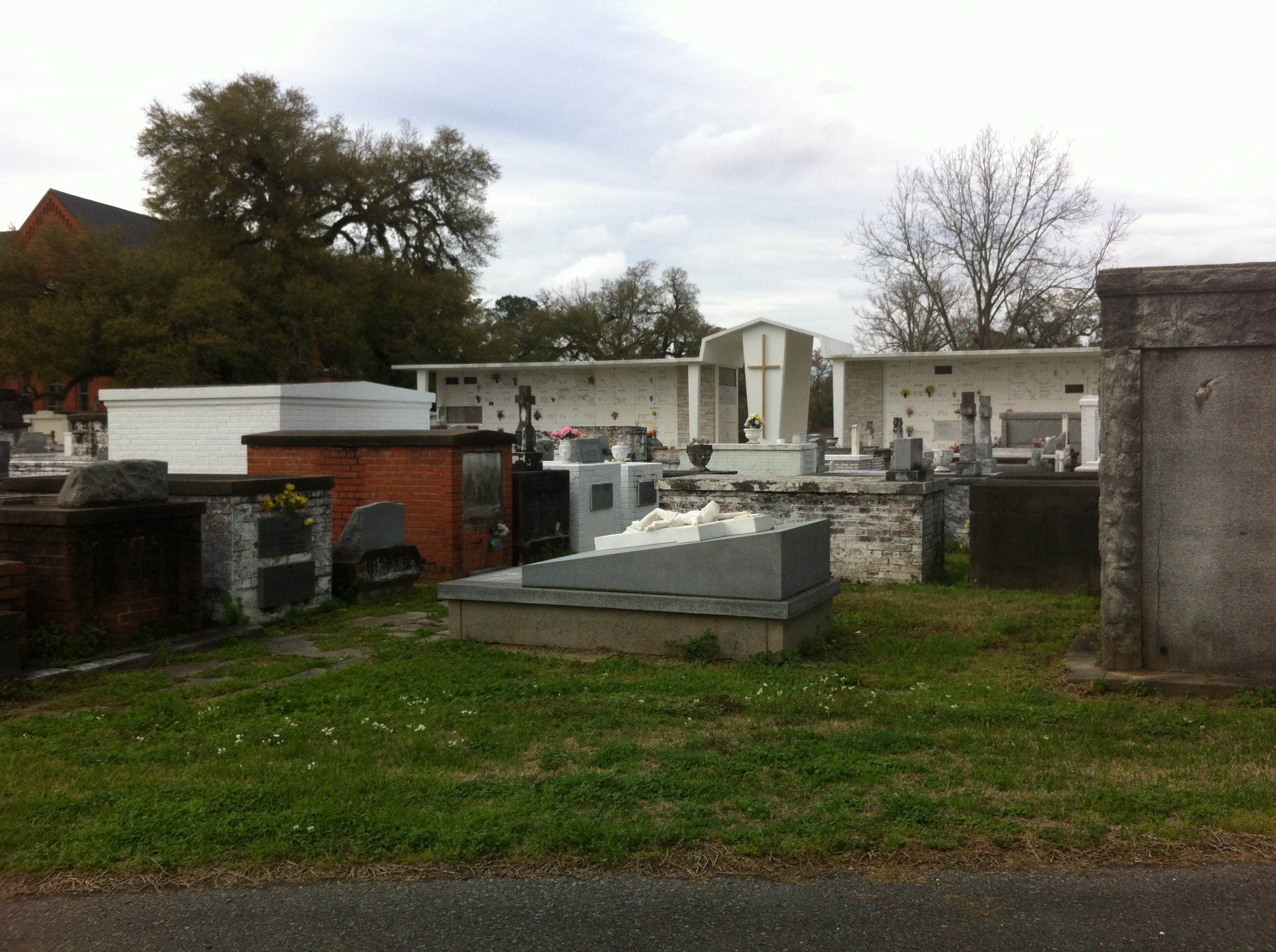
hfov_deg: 52.7
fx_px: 1288
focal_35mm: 35
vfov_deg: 40.6
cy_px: 476
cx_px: 638
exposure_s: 1/718
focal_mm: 3.85
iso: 80
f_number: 2.8
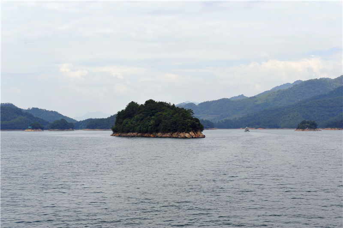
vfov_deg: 19.4
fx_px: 666
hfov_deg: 28.9
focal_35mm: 70
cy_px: 114
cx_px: 172
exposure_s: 1/250
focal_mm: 70
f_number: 13
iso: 200
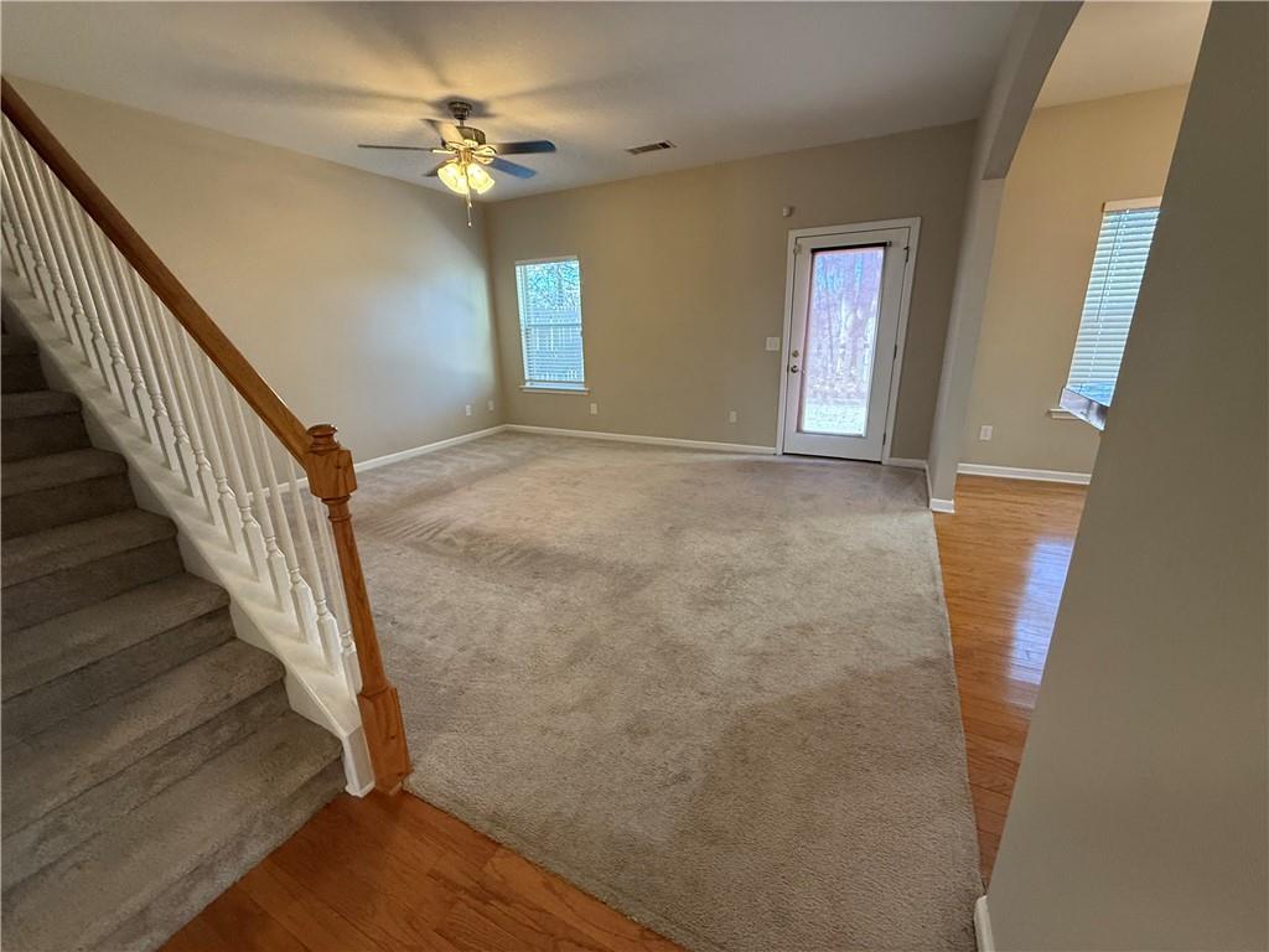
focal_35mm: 14
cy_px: 476
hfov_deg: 102.1
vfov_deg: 85.7
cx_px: 634
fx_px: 513
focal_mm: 2.22
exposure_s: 1/60
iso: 320
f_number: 2.2
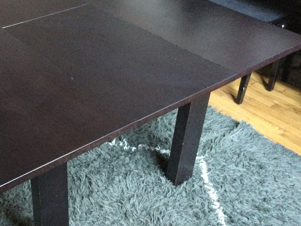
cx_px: 66
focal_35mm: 50
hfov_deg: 37.0
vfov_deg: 29.1
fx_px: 435
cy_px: 100
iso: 640
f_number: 2.4
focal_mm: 3.3
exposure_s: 1/17
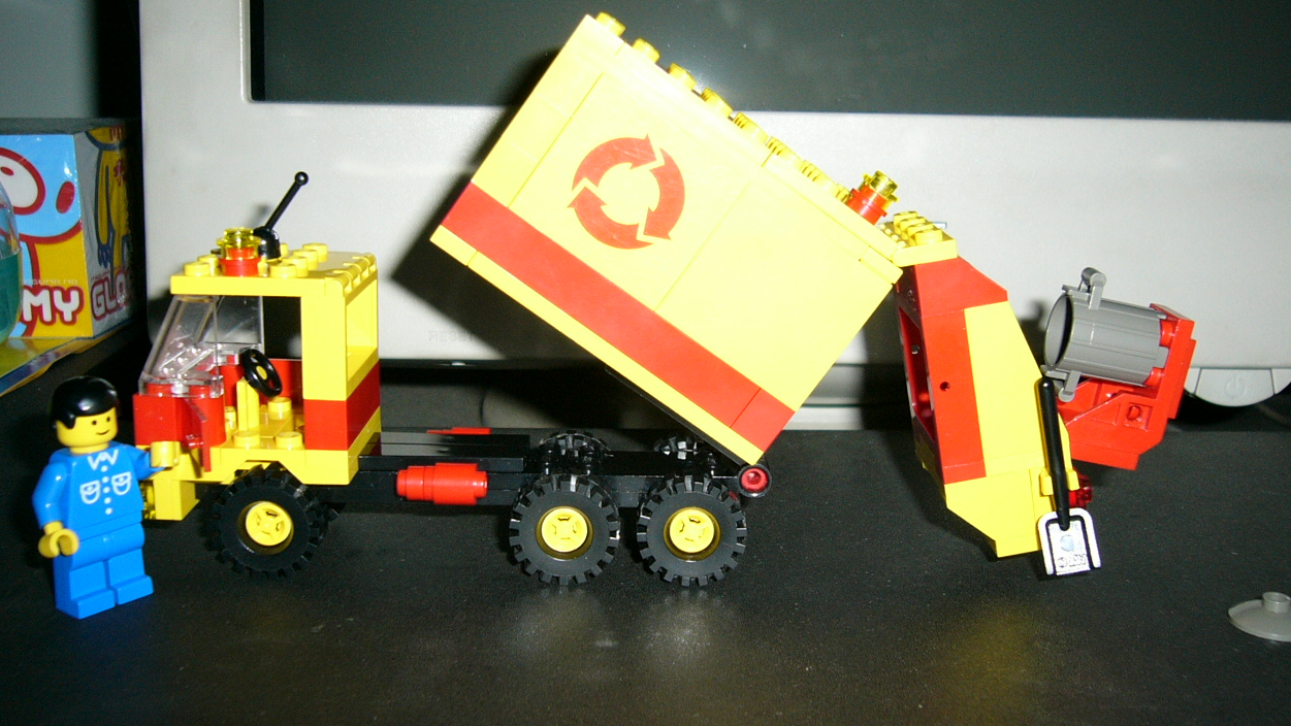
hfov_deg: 51.6
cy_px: 360
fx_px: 1335
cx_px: 656
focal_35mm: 39
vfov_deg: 30.4
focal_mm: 5.8
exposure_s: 1/60
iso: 100
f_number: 2.8
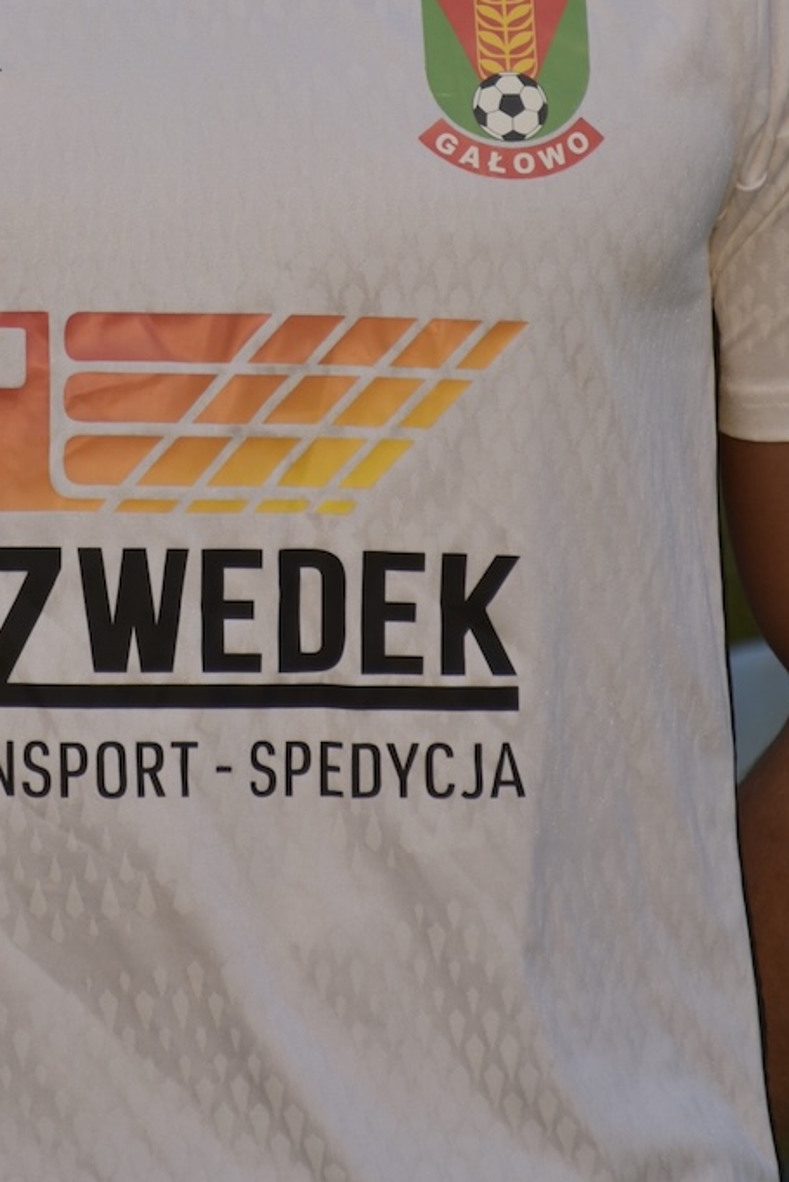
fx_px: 11335
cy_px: -81
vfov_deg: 6.0
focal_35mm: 345
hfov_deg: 4.0
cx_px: 208
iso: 125
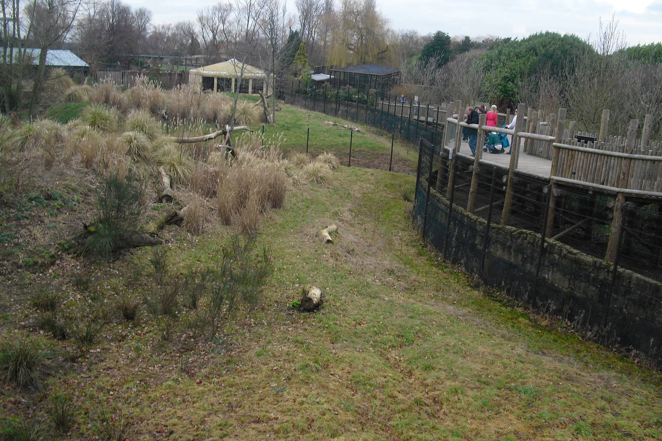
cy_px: 209
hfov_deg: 50.7
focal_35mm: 38
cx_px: 333
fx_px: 699
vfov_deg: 35.0
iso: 100
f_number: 3.1
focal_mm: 6.3
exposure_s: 1/125
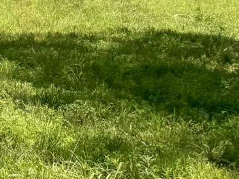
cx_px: -319
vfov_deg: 10.4
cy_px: -25
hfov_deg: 11.7
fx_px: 966
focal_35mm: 140
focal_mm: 6.76
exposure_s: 1/4049
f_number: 1.78
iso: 80
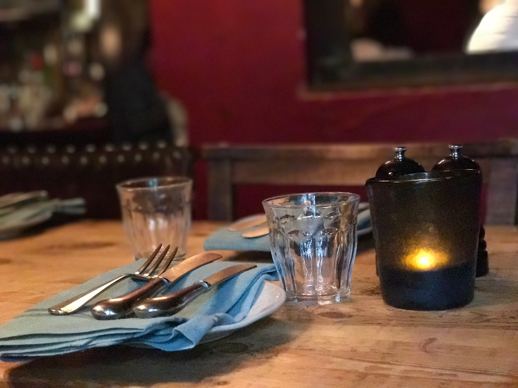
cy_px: 194
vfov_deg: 25.7
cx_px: 259
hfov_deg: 33.8
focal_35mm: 57
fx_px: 853
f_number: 2.8
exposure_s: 1/50
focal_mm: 6.6
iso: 1250
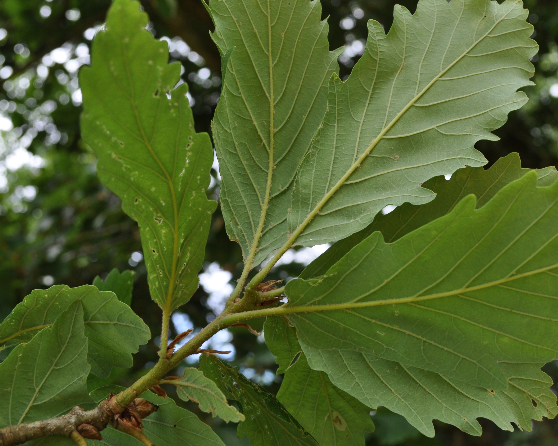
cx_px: 366
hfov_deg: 33.5
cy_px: 196
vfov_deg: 27.3
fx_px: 919
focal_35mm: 56
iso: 200
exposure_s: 1/100
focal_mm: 29
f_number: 8
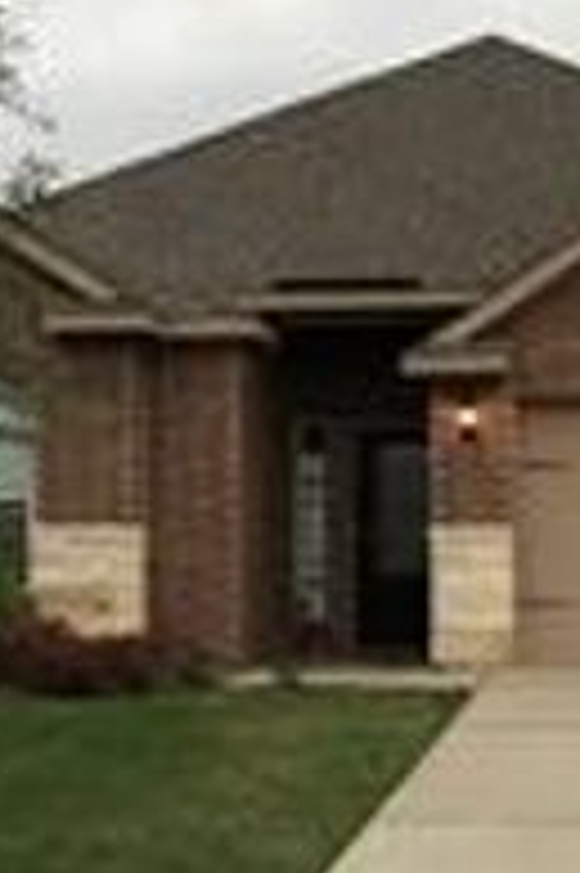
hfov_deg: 18.0
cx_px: 450
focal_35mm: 75
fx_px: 1816
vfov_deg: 26.9
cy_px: 574
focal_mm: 3.99
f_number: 1.8
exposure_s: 1/40
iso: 25
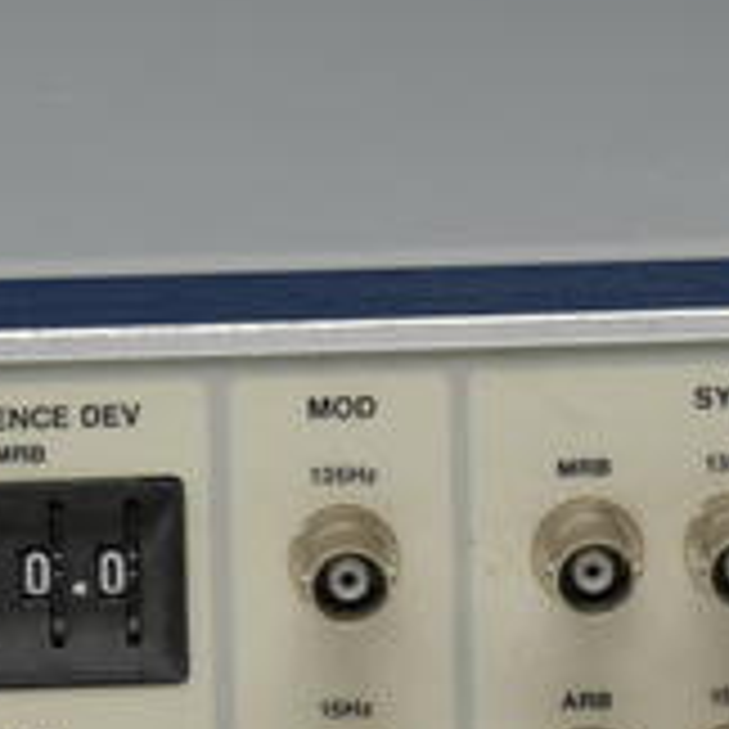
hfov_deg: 3.9
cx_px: 324
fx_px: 10627
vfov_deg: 3.9
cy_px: 603
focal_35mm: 446
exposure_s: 1/20
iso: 400
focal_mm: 102
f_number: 9
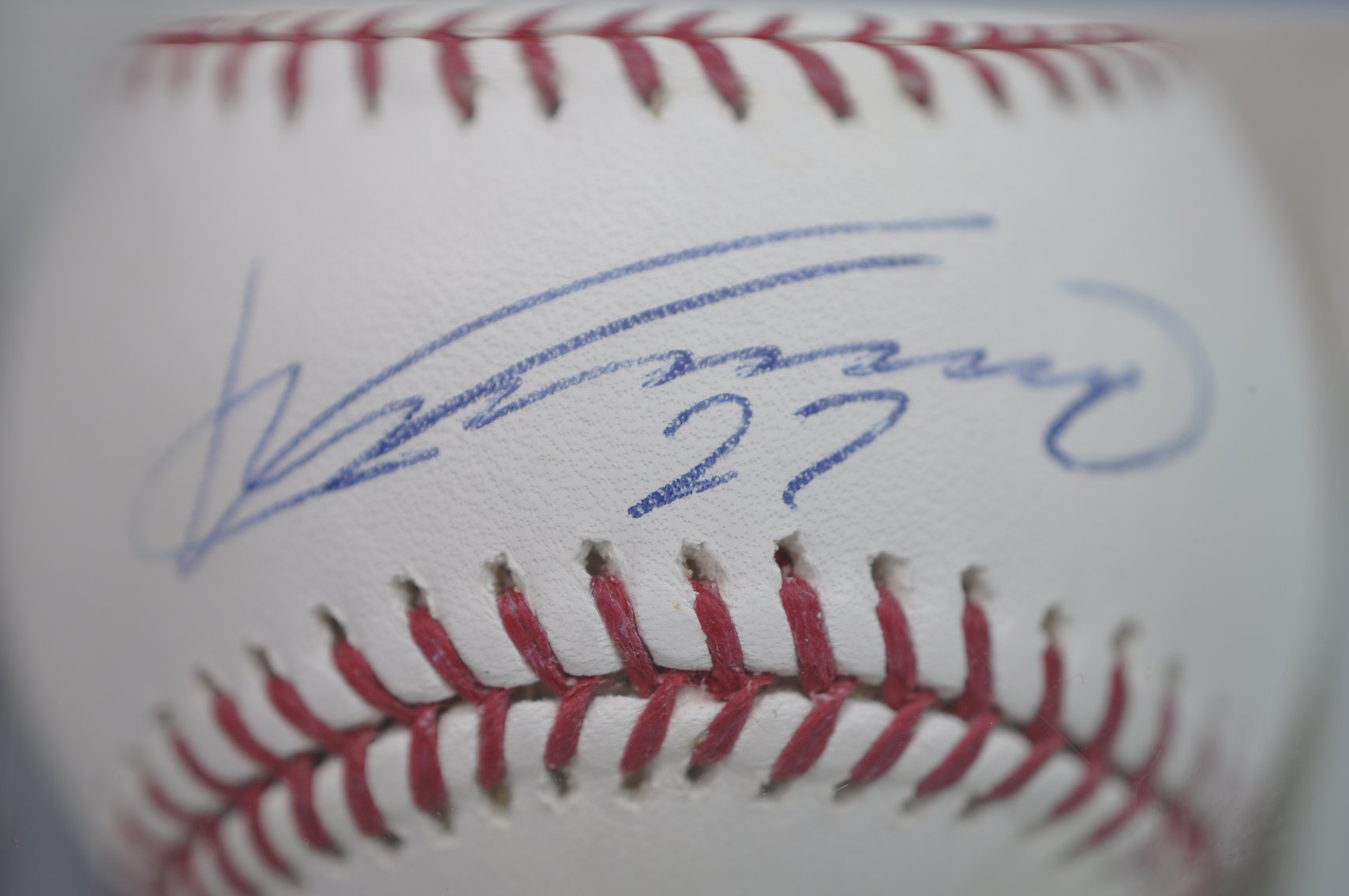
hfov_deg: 33.4
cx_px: 674
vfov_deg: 22.6
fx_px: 2246
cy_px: 448
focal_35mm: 60
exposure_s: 1/60
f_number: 4
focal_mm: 40
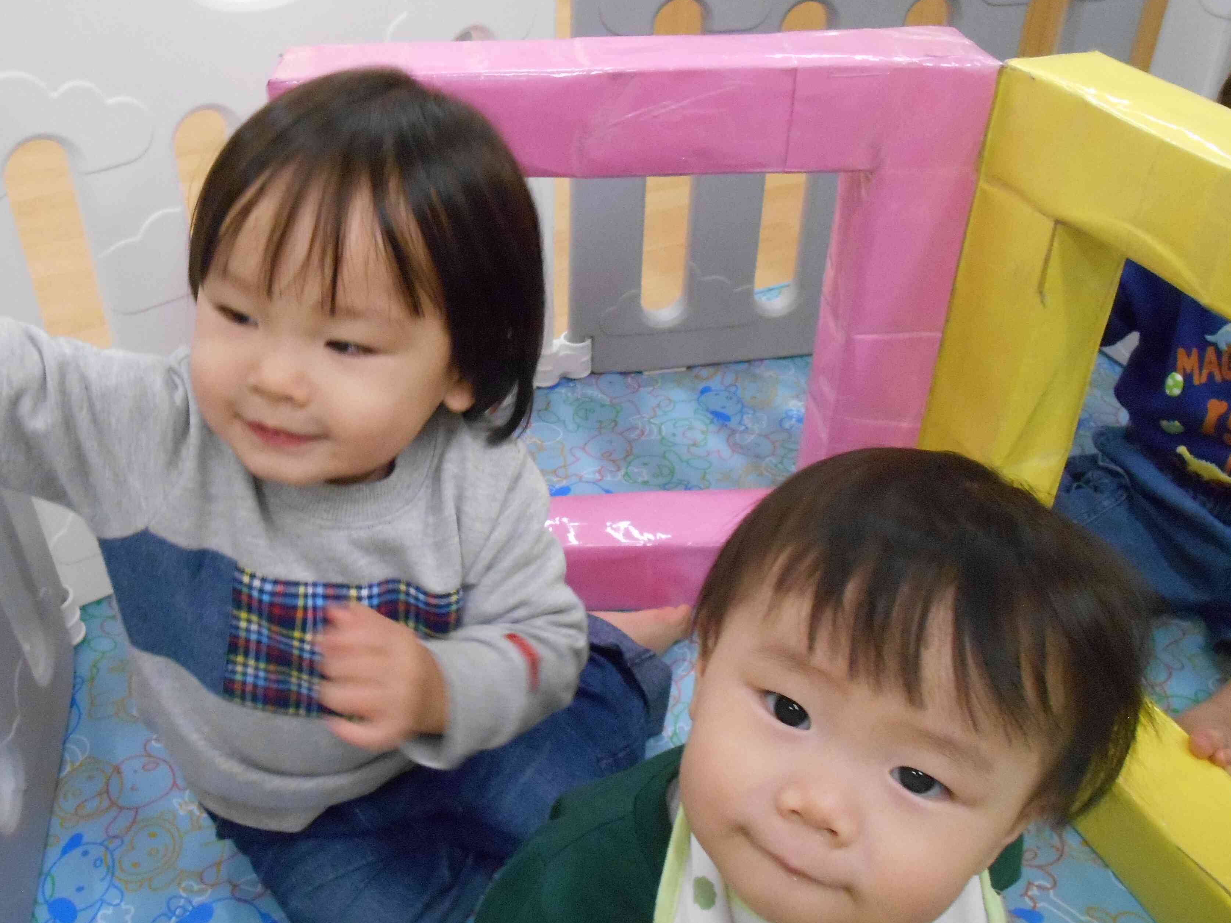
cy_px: 441
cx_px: 522
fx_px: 1138
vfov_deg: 44.2
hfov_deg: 56.6
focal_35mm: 32
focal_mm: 4.7
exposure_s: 1/100
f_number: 3.4
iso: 800
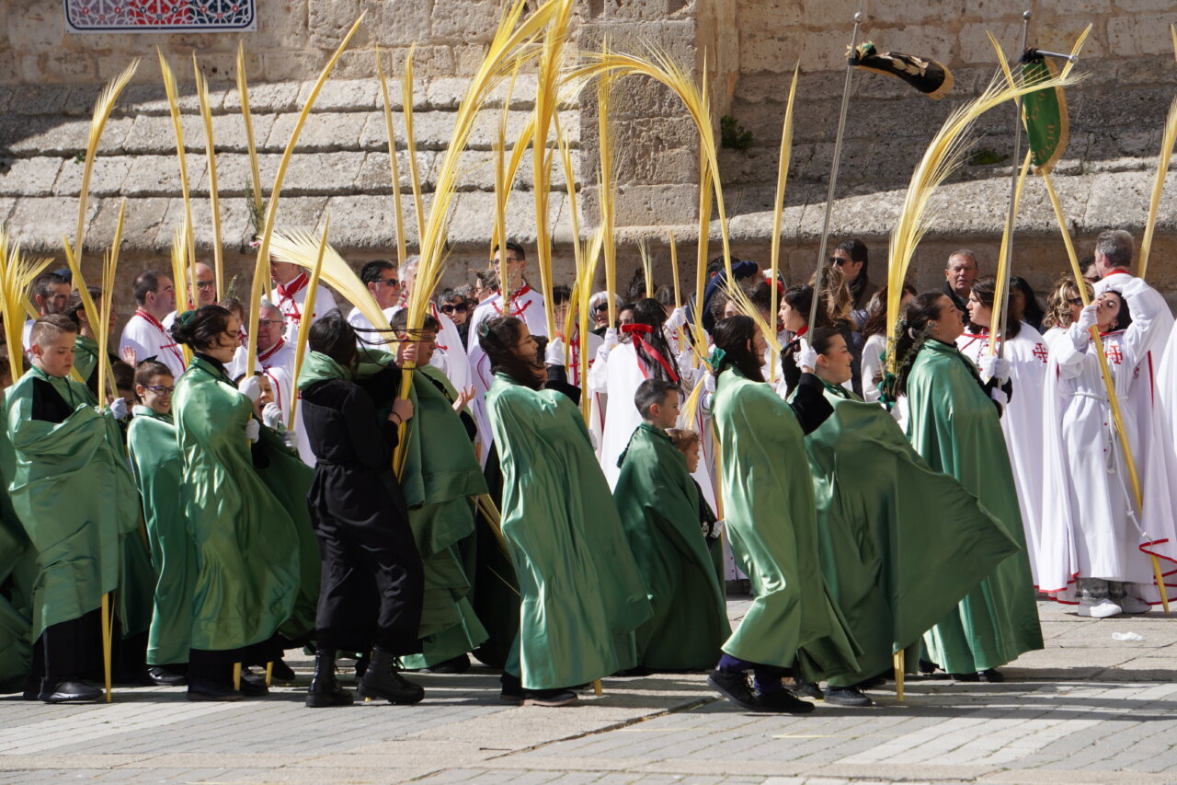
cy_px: 392
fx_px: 5982
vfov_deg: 7.5
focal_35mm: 183
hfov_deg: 11.2
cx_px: 588
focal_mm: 122
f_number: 8
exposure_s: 1/400
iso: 100
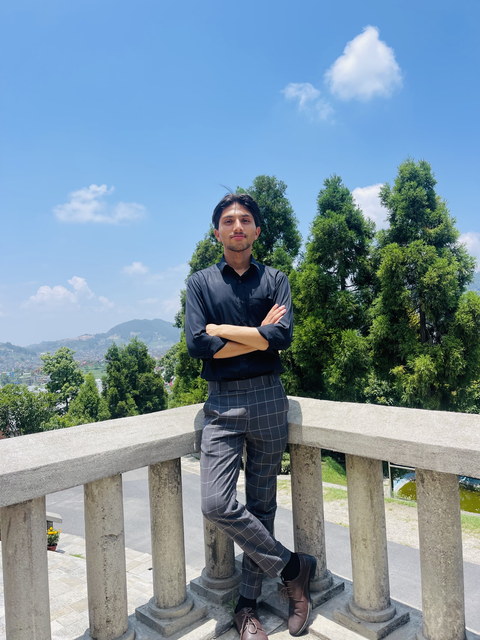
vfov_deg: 69.4
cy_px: 320
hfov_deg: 54.9
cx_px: 240
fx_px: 462
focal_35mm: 25
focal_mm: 5.1
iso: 32
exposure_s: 1/3003
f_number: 1.6
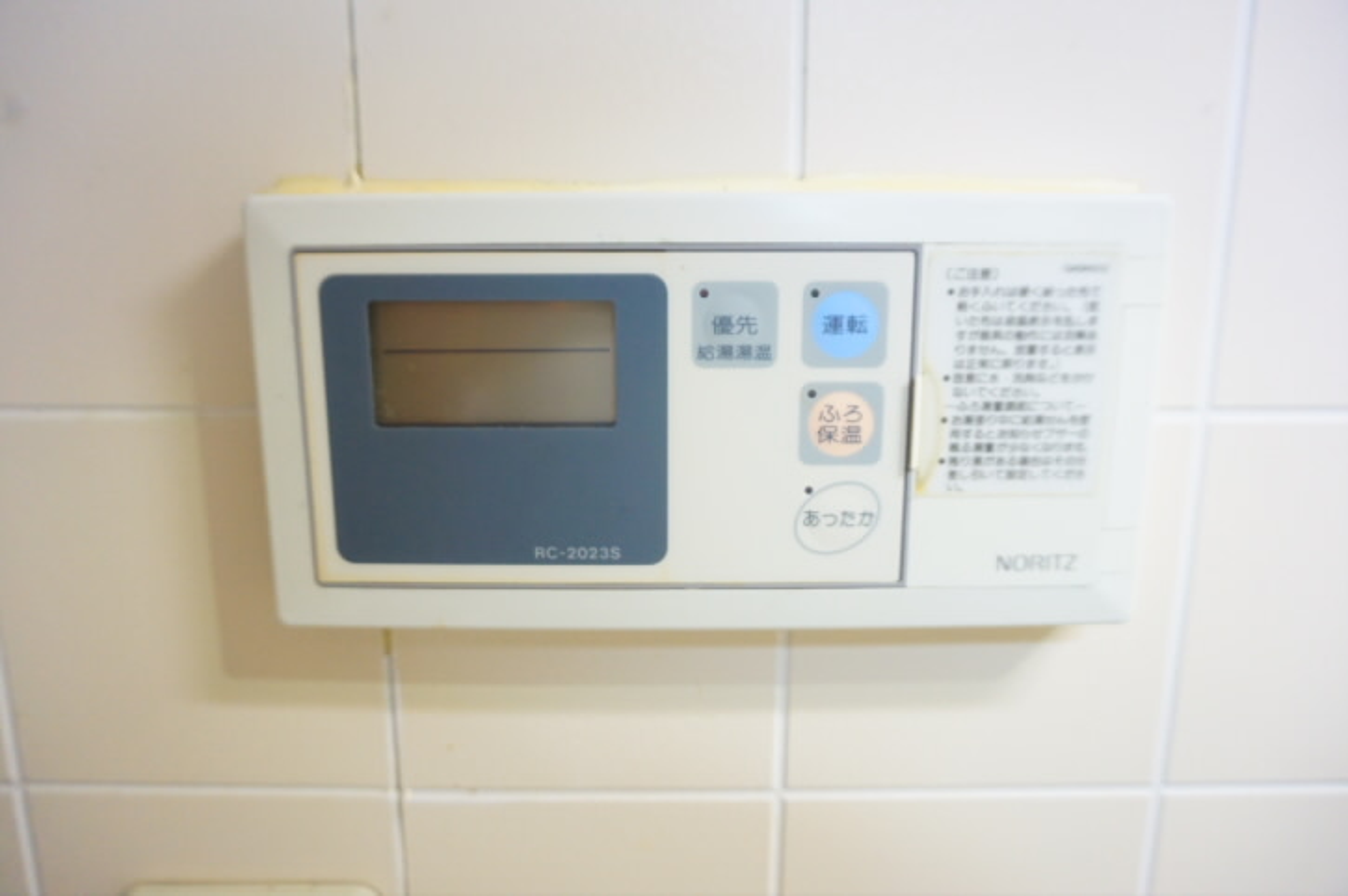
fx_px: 898
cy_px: 448
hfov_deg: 73.8
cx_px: 674
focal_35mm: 24
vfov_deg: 53.0
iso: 2000
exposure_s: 1/60
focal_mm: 16
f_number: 3.5
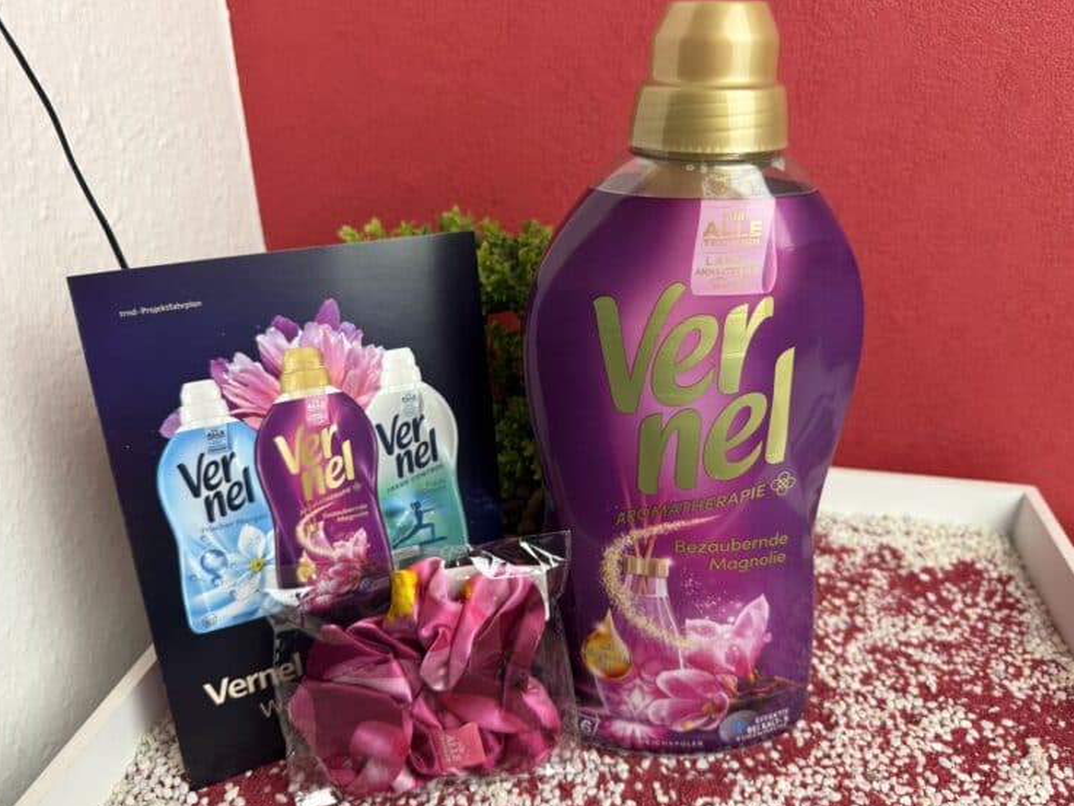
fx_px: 776
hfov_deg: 69.4
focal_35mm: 25
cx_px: 541
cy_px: 395
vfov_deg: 54.9
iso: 125
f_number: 1.78
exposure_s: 1/50
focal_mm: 6.76
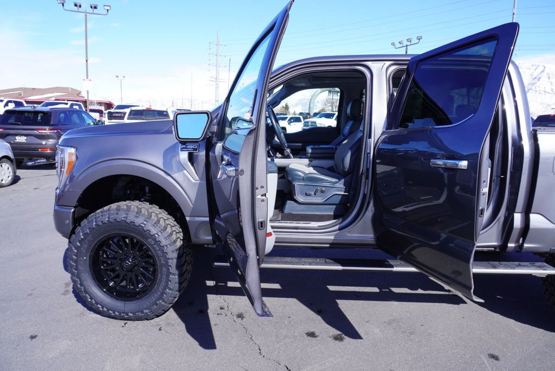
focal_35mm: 24
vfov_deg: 53.2
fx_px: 370
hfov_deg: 73.7
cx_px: 278
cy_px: 186
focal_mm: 16
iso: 100
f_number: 8
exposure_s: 1/125
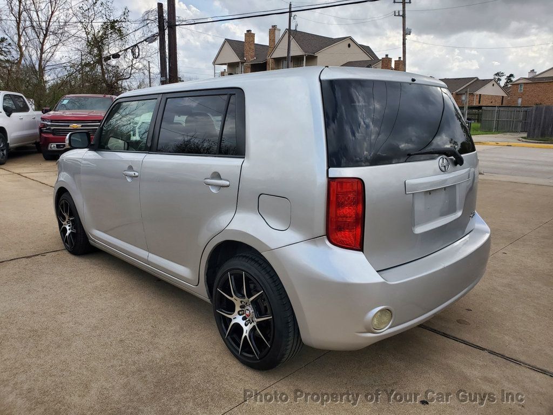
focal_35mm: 26
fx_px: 415
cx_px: 276
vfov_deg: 53.1
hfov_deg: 67.3
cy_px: 208
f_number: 2.4
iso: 50
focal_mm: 4.3
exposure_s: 1/809
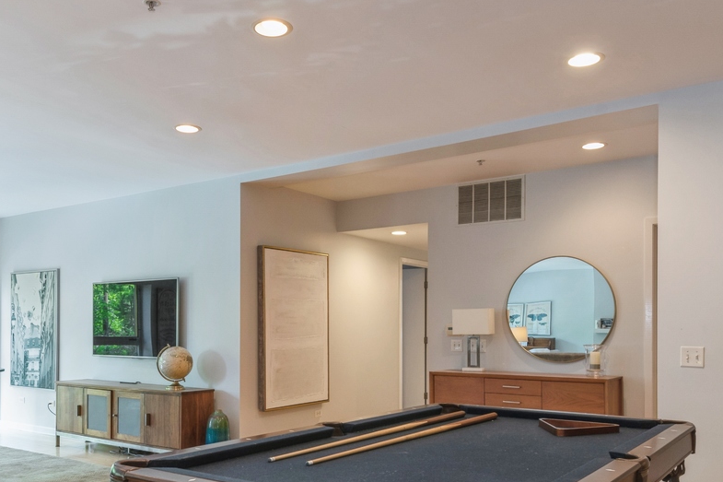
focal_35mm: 33
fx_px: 663
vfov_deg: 39.7
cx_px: 311
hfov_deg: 57.0
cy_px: 305
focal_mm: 16
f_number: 9
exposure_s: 1/4
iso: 200
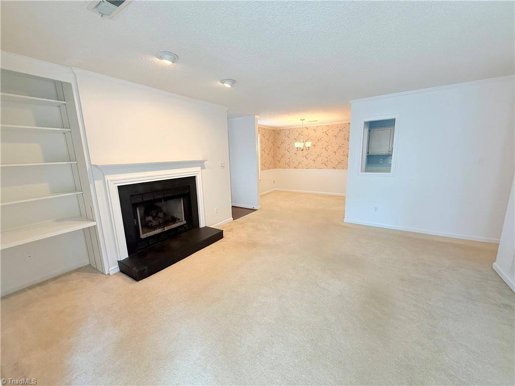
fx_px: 208
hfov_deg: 102.1
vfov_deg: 85.7
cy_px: 193
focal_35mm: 14
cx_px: 258
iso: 320
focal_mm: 2.22
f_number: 2.2
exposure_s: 1/120
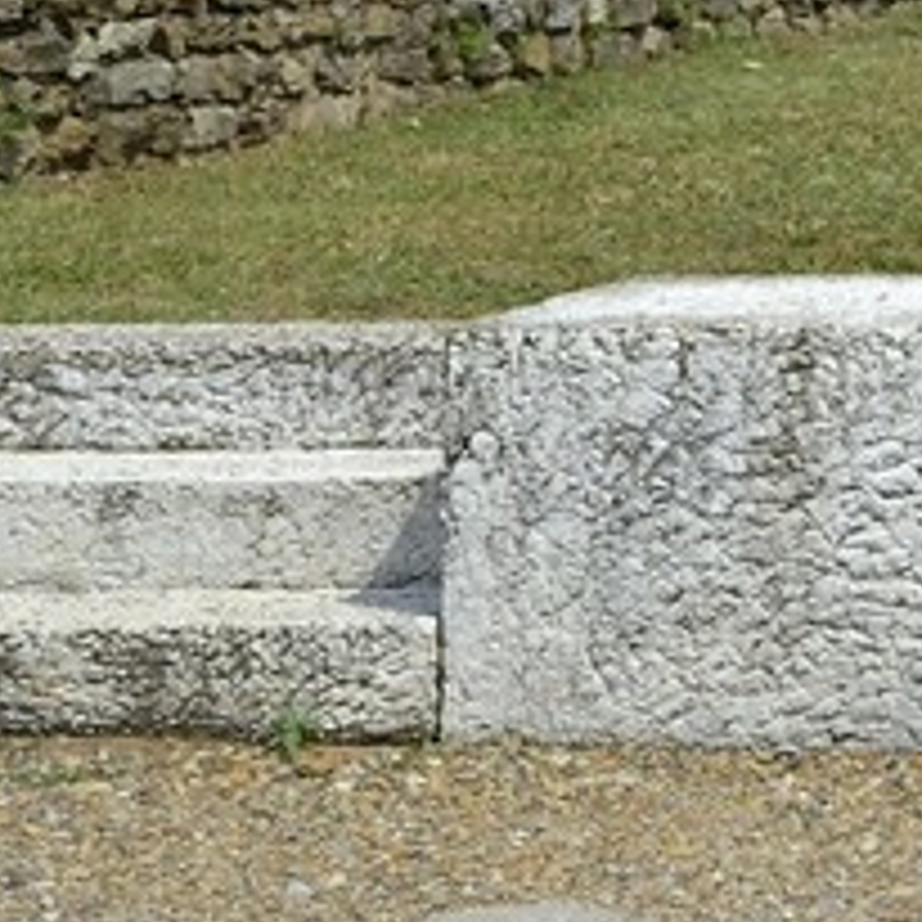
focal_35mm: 172
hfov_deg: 8.1
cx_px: 3108
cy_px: -166
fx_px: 5183
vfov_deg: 10.0
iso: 100
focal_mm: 26
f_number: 9
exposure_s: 1/250
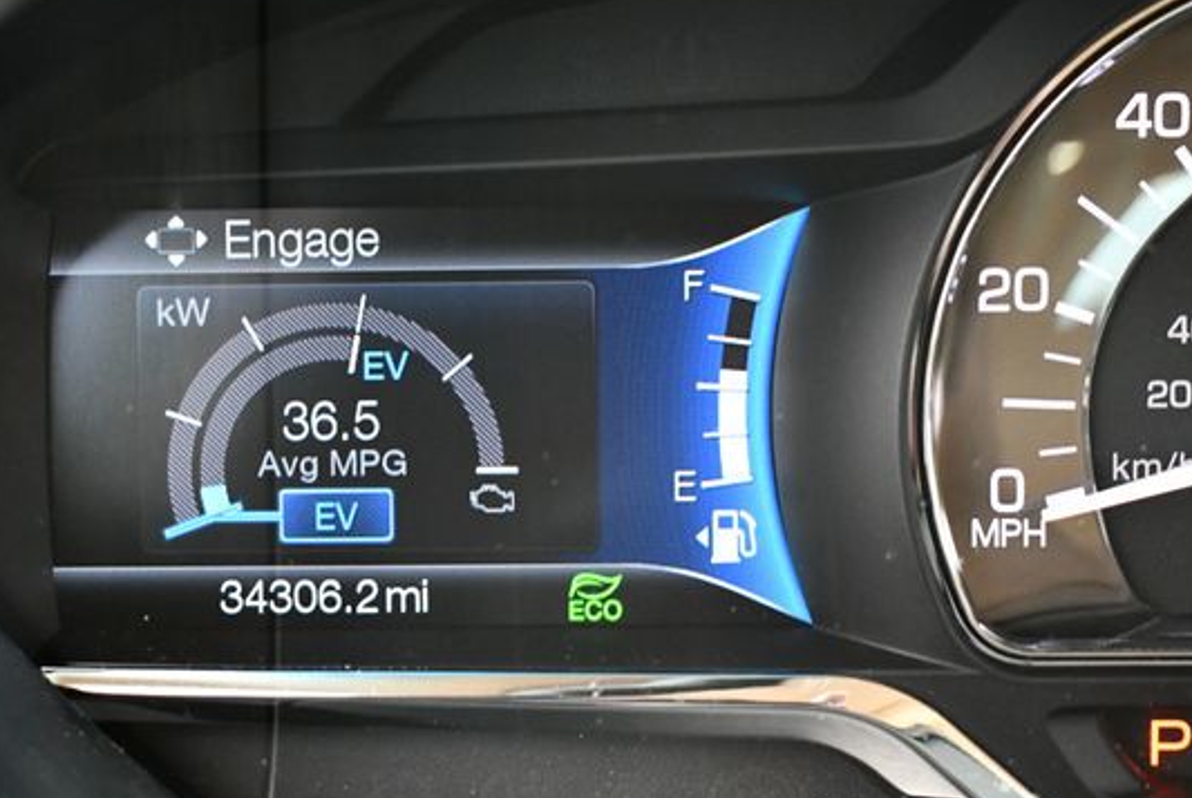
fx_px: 2785
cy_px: 411
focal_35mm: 84
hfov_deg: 24.1
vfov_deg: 16.3
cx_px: 488
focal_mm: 35
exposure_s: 1/125
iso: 1800
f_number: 4.5
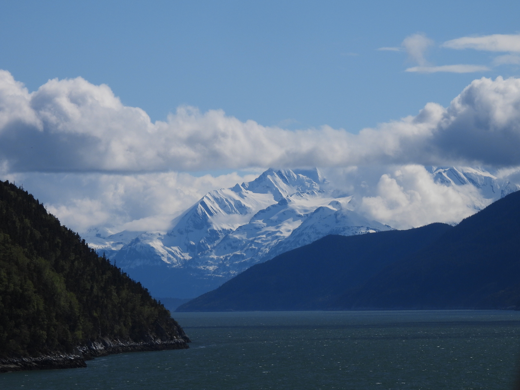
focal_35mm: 220
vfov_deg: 6.8
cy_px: 195
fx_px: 3305
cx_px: 260
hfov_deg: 9.0
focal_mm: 39.3
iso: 100
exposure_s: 1/1600
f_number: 5.6
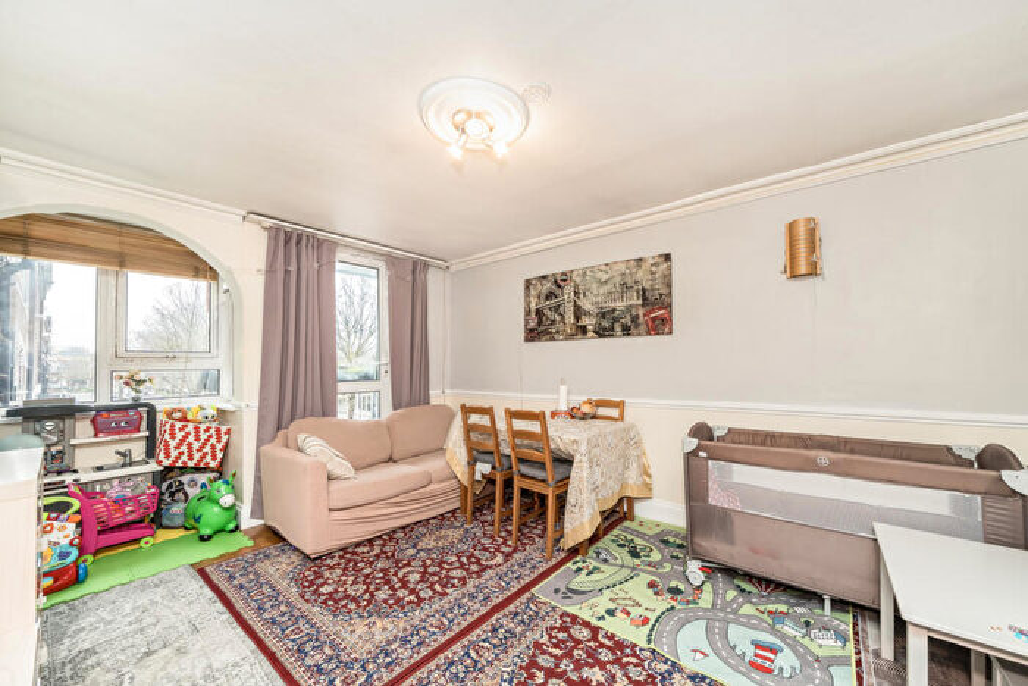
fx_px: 343
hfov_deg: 112.6
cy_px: 343
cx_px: 514
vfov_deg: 90.0
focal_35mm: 12
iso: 800
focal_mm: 12
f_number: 9
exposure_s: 1/20
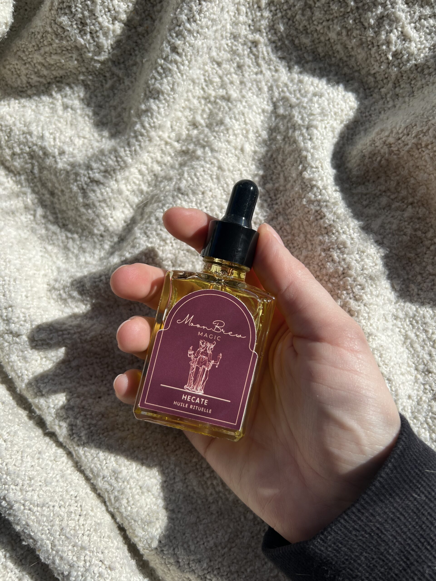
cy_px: 290
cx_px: 218
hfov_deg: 53.1
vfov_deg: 67.3
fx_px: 437
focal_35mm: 26
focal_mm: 5.7
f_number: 1.5
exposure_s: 1/2208
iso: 50
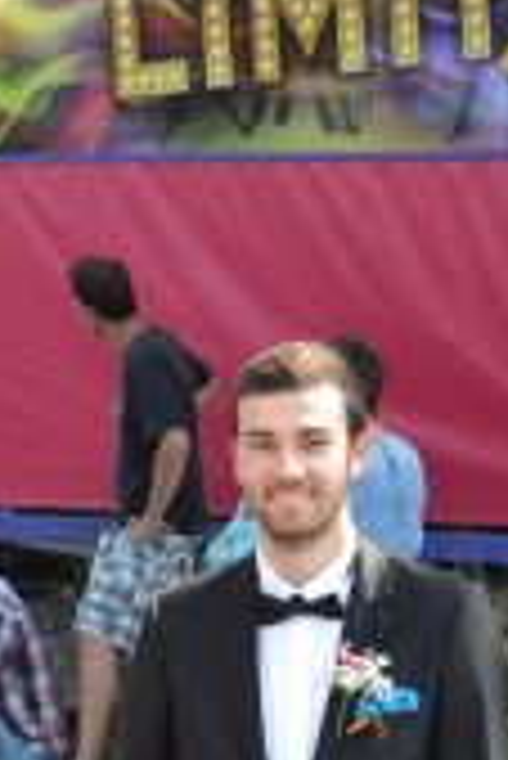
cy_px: 1025
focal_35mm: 191
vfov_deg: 10.5
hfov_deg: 7.2
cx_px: 58
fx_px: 4043
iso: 180
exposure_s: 1/125
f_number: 5.6
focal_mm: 45
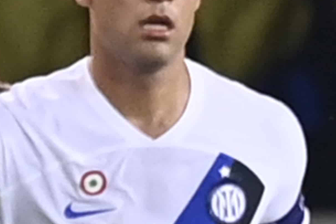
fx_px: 25615
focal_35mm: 2745
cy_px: 226
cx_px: -158
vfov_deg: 0.5
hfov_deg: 0.8
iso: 2000
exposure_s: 1/1000
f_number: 3.5
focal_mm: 400
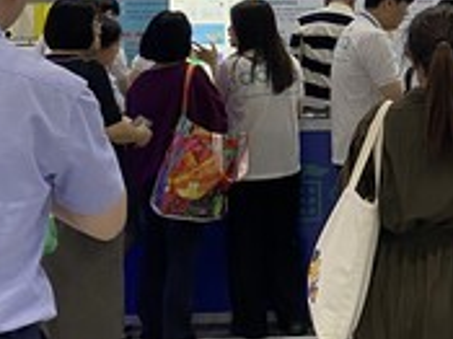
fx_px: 1164
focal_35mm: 89
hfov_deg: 20.7
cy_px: 10
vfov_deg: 16.3
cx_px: 525
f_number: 1.8
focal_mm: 4.25
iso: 100
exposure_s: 1/60
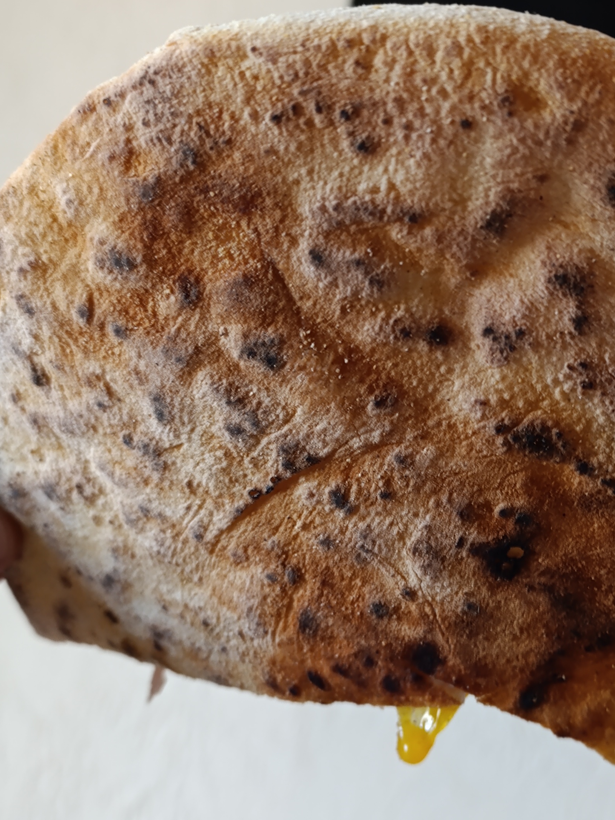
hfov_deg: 32.6
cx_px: 401
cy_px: 420
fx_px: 1042
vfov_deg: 42.9
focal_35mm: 44
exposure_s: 1/50
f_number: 1.6
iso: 800
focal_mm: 6.14
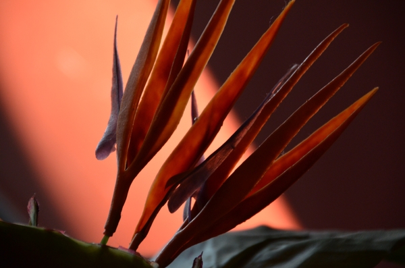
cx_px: 202
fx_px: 3114
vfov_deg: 4.9
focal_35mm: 278
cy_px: 134
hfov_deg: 7.4
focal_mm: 185
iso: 1100
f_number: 6.3
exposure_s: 1/125
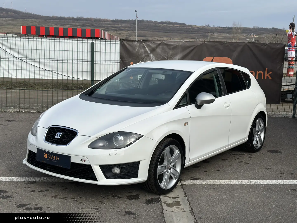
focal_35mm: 48
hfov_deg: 39.7
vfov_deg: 30.3
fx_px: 412
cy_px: 112
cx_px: 148
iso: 100
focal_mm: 6.86
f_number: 1.78
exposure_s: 1/5882
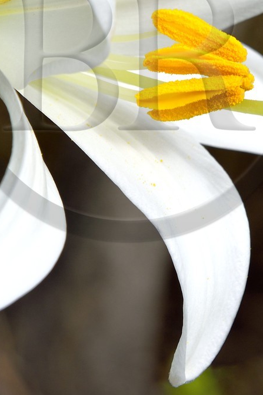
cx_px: 128
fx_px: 1831
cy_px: 59
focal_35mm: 167
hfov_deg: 8.2
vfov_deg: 12.2
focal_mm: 70
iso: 200
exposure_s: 1/160
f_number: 14
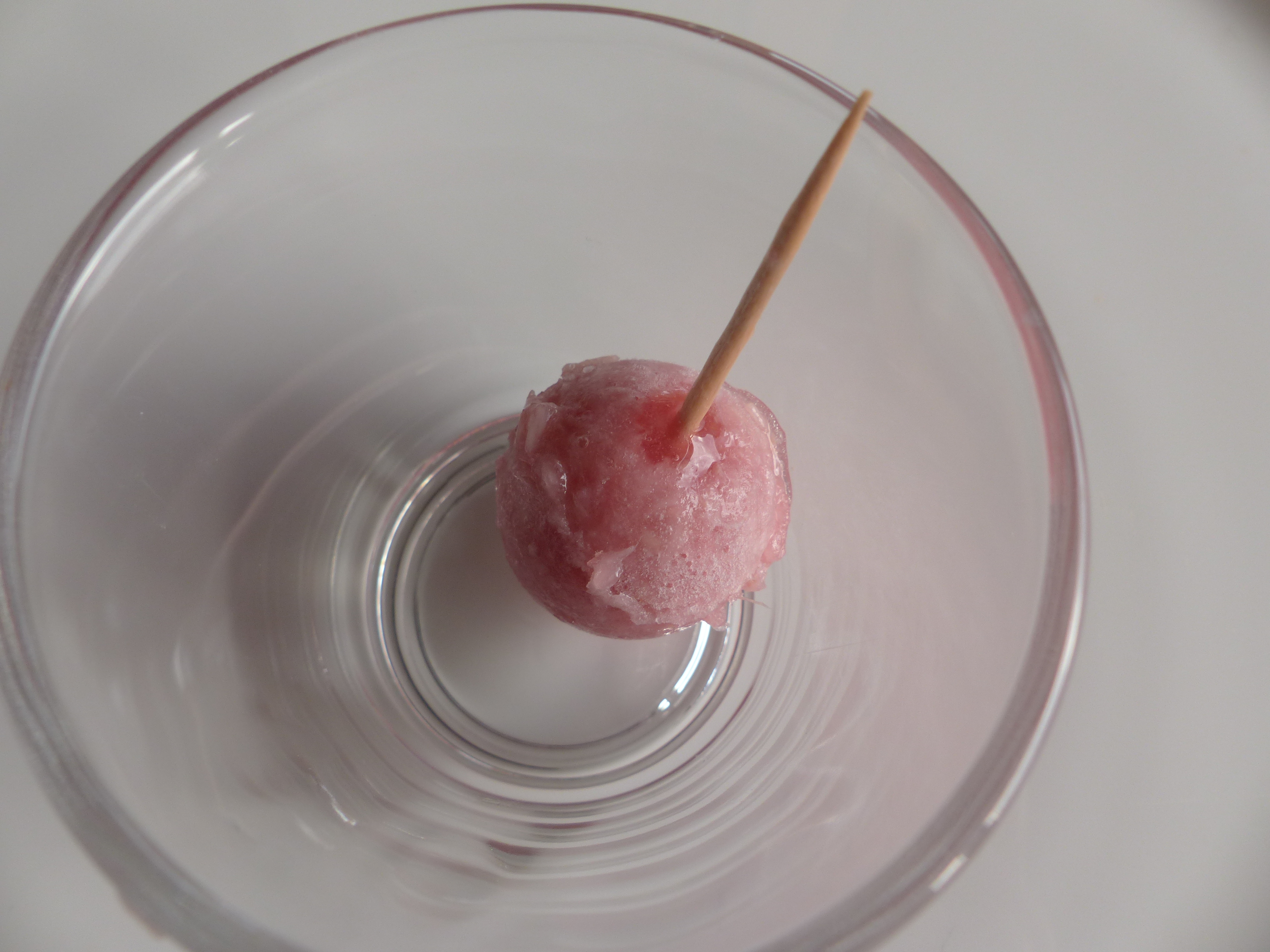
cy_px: 476
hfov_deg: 69.4
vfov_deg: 54.9
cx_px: 635
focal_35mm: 25
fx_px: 917
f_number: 2.8
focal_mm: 4.5
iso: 100
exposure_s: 1/80
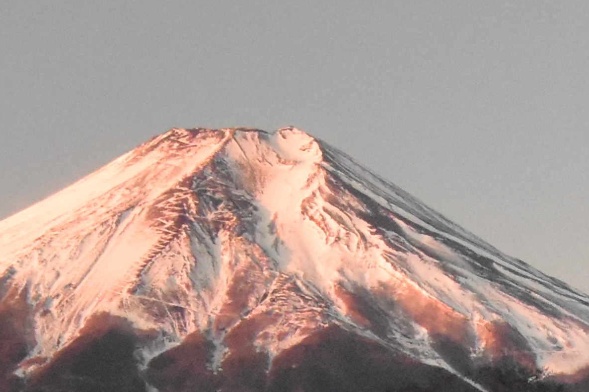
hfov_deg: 4.9
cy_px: 683
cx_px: 557
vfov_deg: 3.3
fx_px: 6829
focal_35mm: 418
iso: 4500
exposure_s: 1/200
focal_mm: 55
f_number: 8
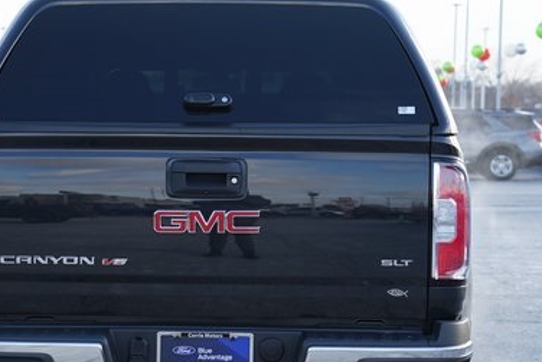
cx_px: 212
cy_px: 217
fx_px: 1642
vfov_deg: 12.6
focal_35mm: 109
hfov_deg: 18.7
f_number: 5.6
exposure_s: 1/100
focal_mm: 64
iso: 100
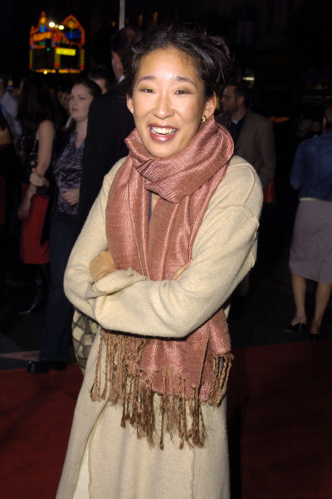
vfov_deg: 38.9
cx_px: 166
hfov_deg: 26.4
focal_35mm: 51
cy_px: 250
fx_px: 706
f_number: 8
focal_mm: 34
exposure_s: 1/200
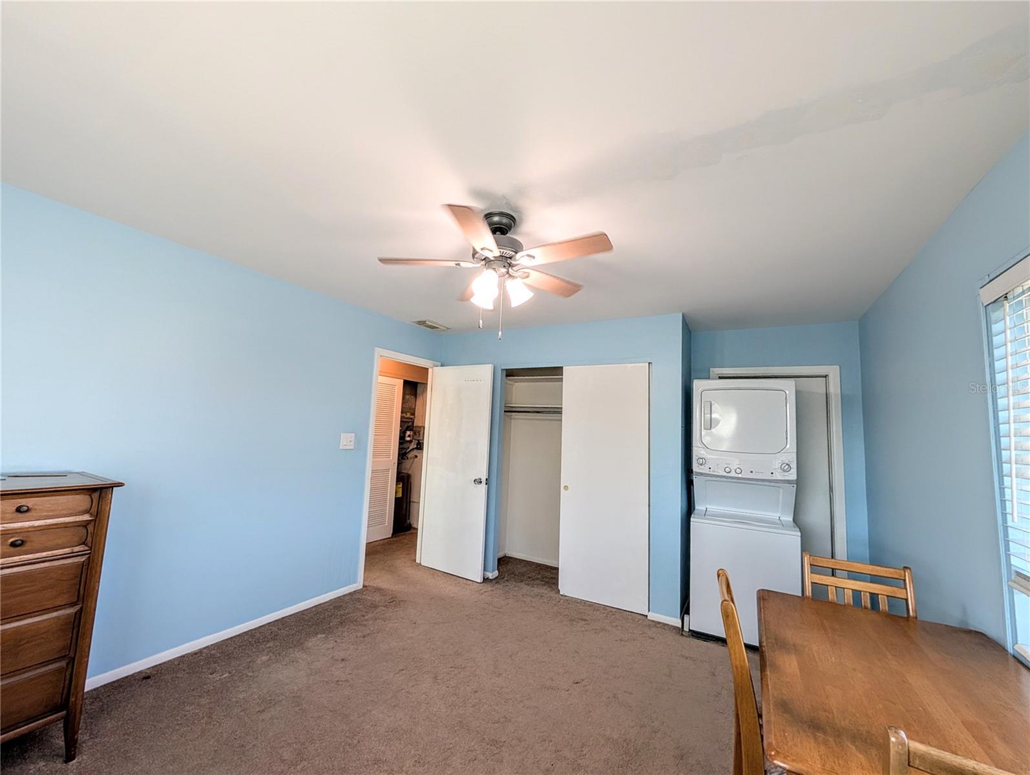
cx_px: 515
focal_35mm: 12
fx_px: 358
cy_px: 388
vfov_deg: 94.6
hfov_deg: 110.5
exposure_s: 1/120
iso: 95
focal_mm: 2.02
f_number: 1.7
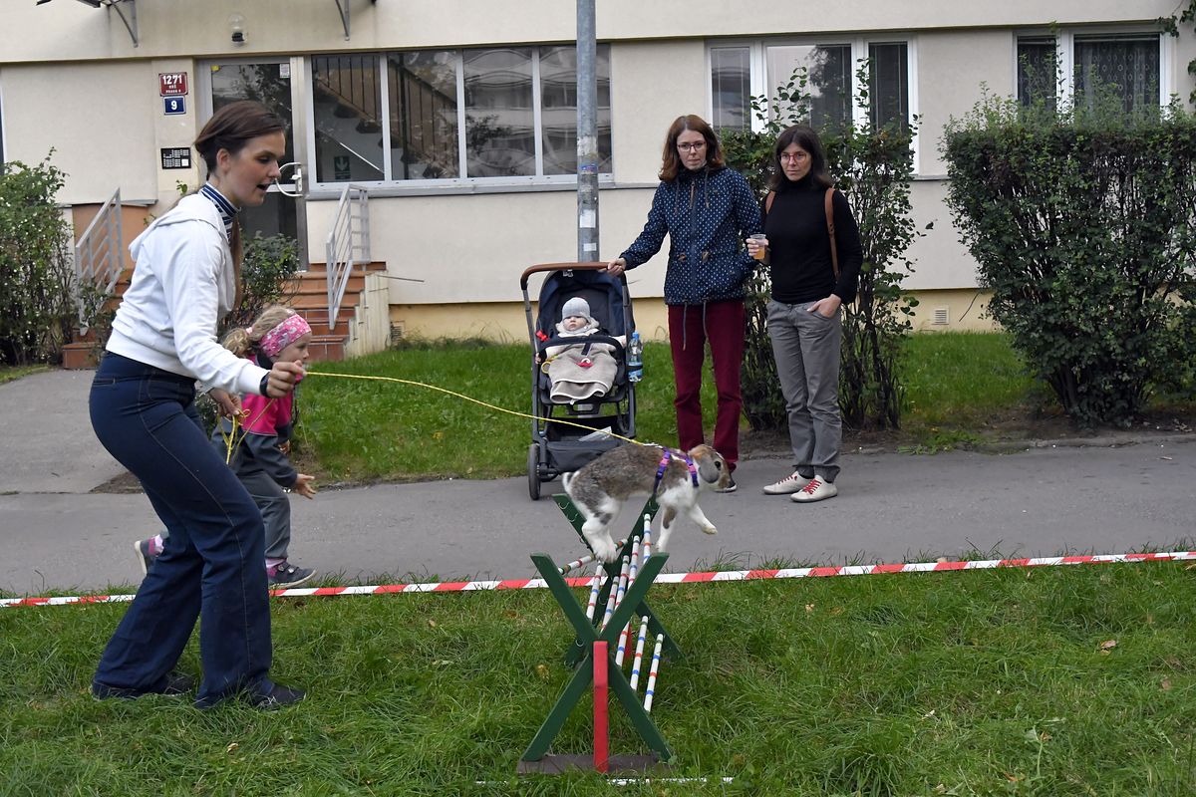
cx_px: 598
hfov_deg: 42.3
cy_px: 398
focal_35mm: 46
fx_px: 1545
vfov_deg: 28.9
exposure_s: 1/500
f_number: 5
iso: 5000
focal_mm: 31
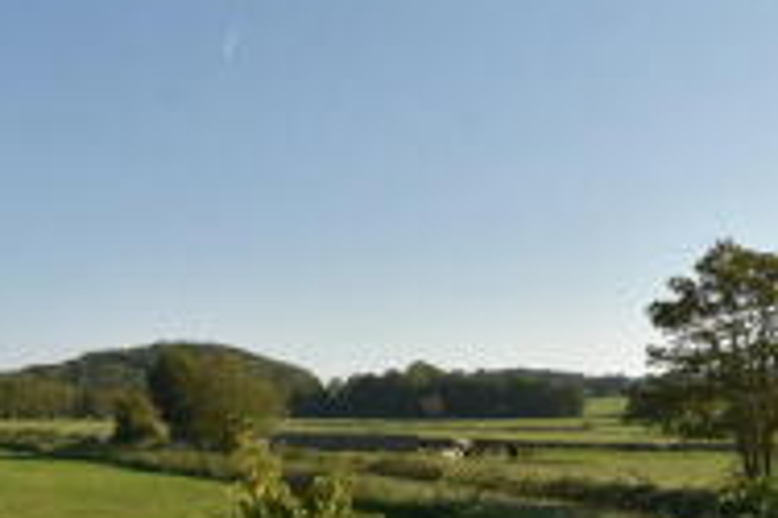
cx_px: 244
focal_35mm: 38
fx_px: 820
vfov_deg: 33.6
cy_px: 437
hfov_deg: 49.6
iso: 280
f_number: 8
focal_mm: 10
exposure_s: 1/500
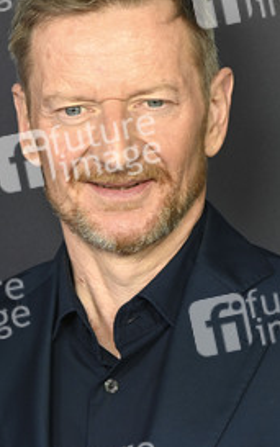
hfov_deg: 8.0
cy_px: 236
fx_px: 1999
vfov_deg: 12.8
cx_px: 124
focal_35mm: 164
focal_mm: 110
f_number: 6.3
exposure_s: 1/160
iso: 500
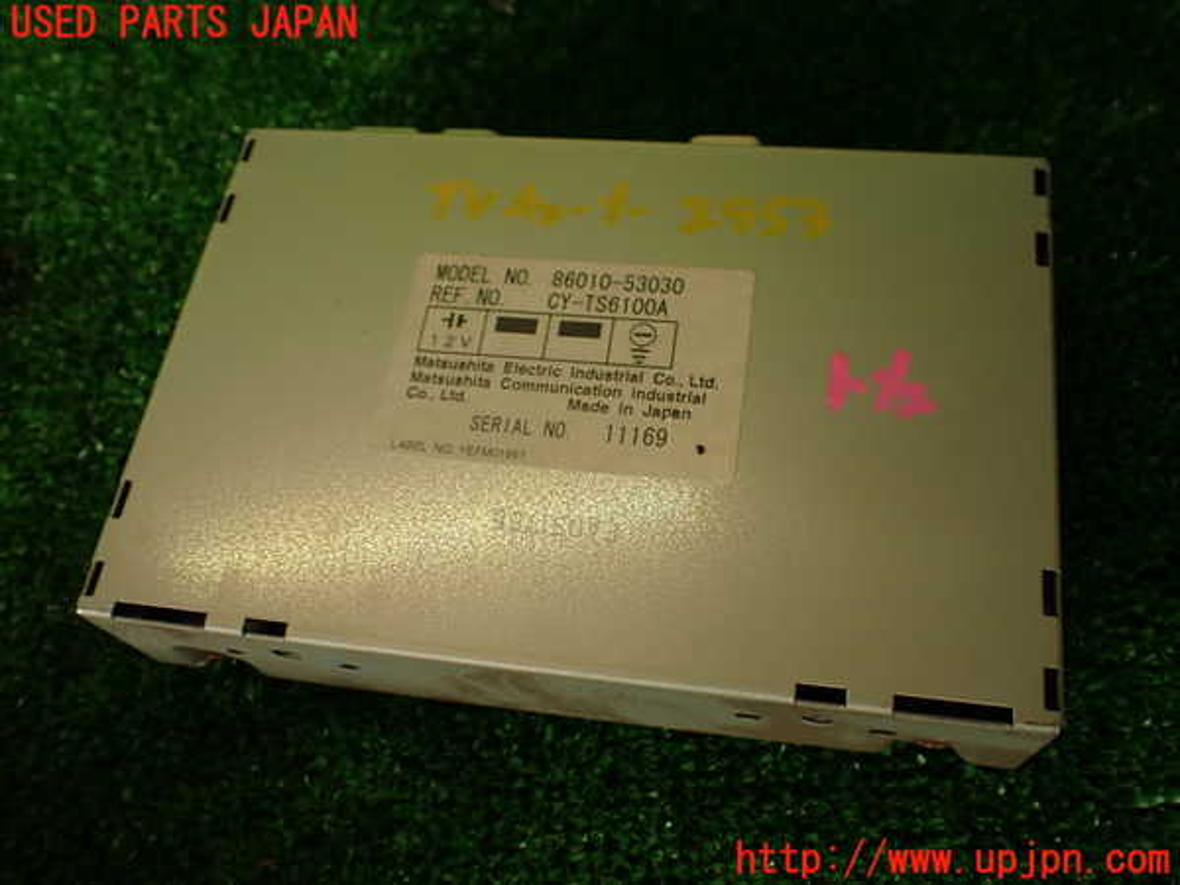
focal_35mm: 32
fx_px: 1091
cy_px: 442
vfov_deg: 44.2
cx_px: 590
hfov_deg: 56.8
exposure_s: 1/100
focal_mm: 5.79
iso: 100
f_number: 2.4
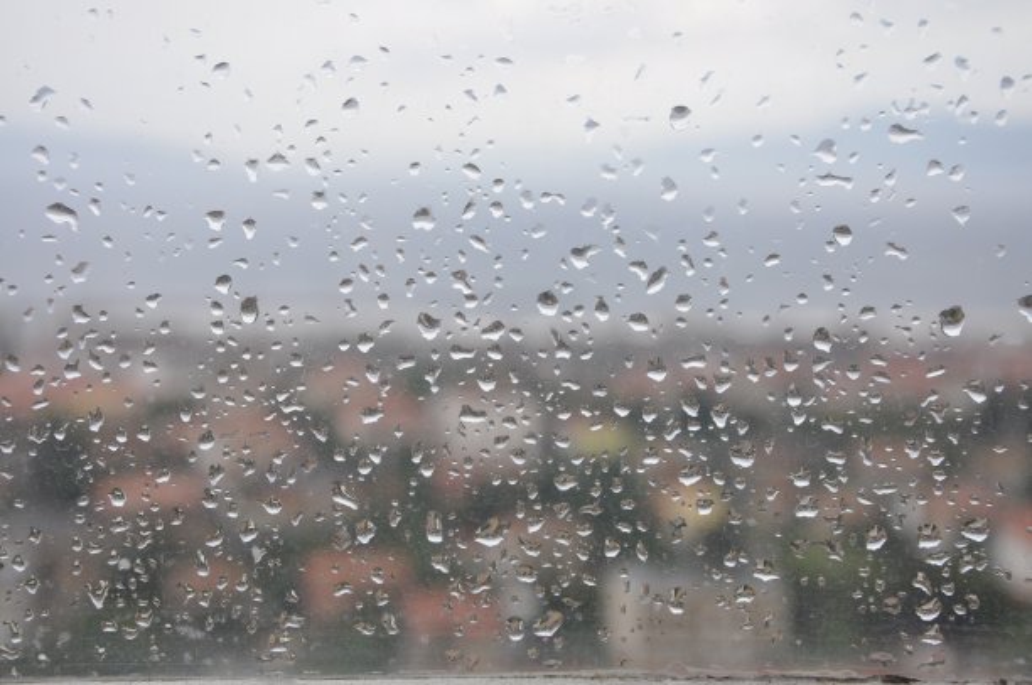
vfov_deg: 18.1
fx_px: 2147
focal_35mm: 75
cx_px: 516
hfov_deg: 27.0
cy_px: 342
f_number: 8
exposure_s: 1/100
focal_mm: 50
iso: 200
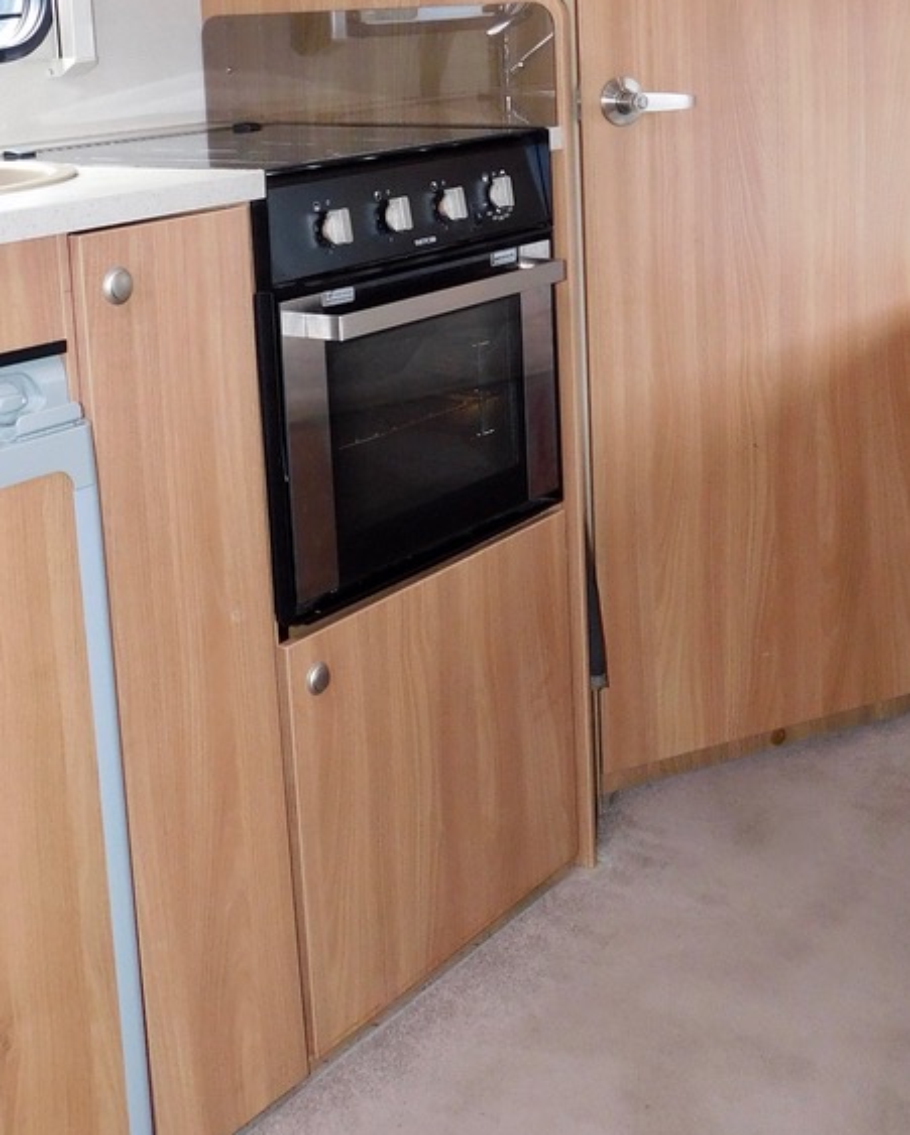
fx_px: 1716
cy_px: 242
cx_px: 452
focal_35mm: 51
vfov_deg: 35.6
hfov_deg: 29.7
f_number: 3
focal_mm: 4
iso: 200
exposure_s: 1/30
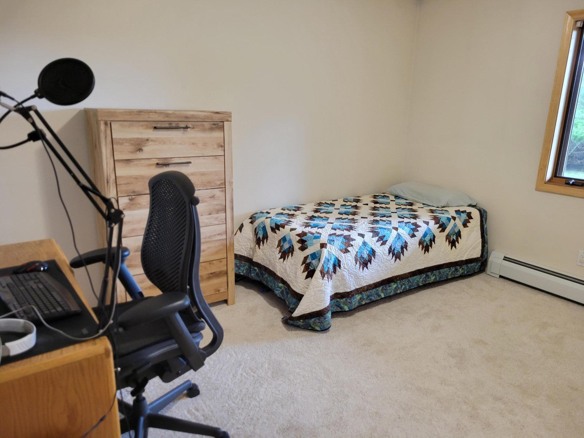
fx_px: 439
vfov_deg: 53.1
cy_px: 219
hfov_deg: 67.3
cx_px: 292
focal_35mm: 26
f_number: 1.8
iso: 200
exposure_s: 1/40
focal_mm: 5.4
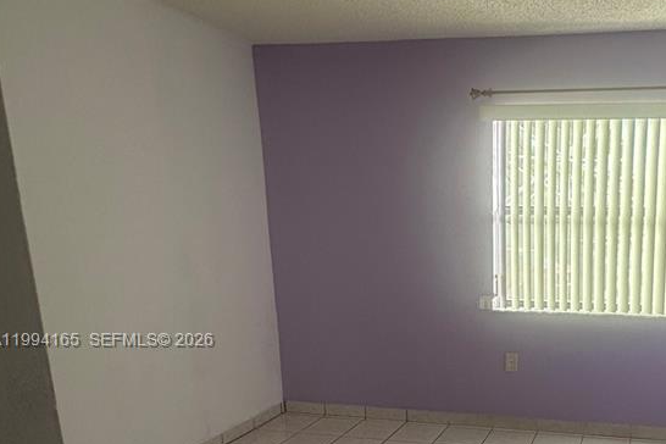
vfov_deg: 39.8
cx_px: 537
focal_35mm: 32
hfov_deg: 54.5
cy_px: 342
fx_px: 592
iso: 40
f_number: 2.2
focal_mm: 2.22
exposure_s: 1/164
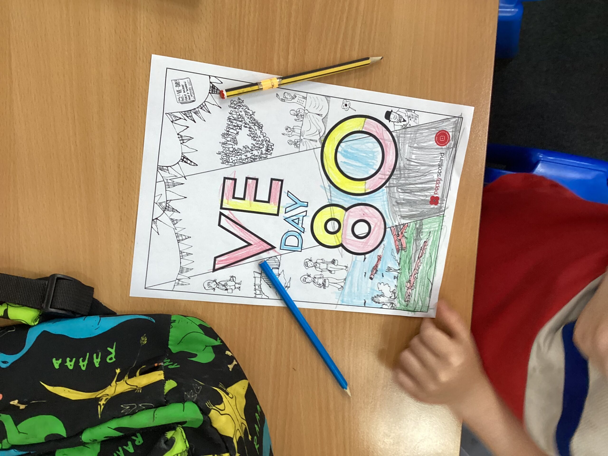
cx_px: 304
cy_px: 228
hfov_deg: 58.4
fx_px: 544
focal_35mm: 31
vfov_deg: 45.4
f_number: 2.4
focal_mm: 3.3
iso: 125
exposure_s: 1/50
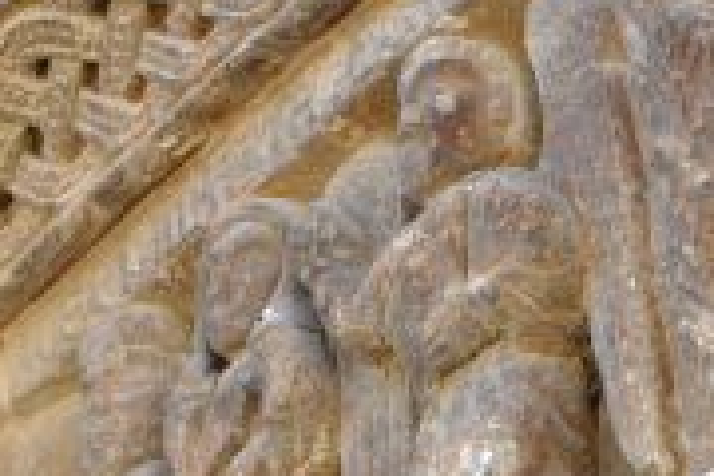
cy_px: 214
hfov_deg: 7.4
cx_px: -262
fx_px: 5414
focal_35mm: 273
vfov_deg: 5.0
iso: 500
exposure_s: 1/200
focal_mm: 32
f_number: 7.1
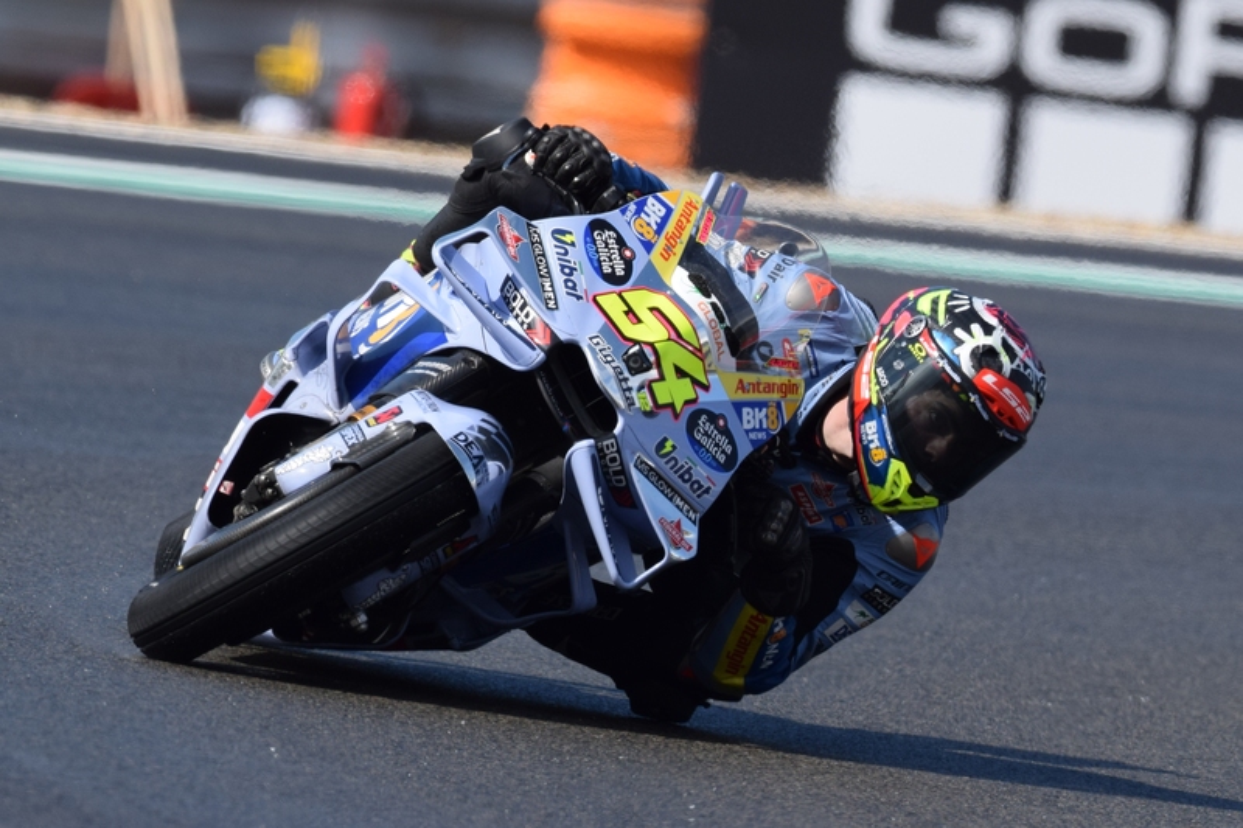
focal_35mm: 900
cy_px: 414
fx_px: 31067
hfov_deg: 2.3
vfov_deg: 1.5
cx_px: 622
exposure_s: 1/1600
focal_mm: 600
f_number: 6.3
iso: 400
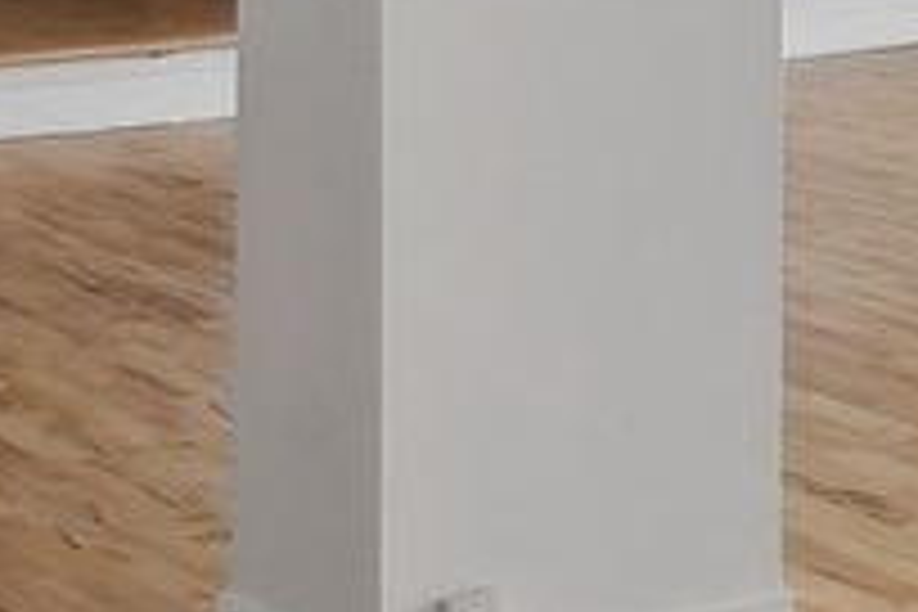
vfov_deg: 9.7
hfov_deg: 11.5
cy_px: -477
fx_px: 3442
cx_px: 2439
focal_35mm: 135
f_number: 8
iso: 200
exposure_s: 1/20
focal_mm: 17
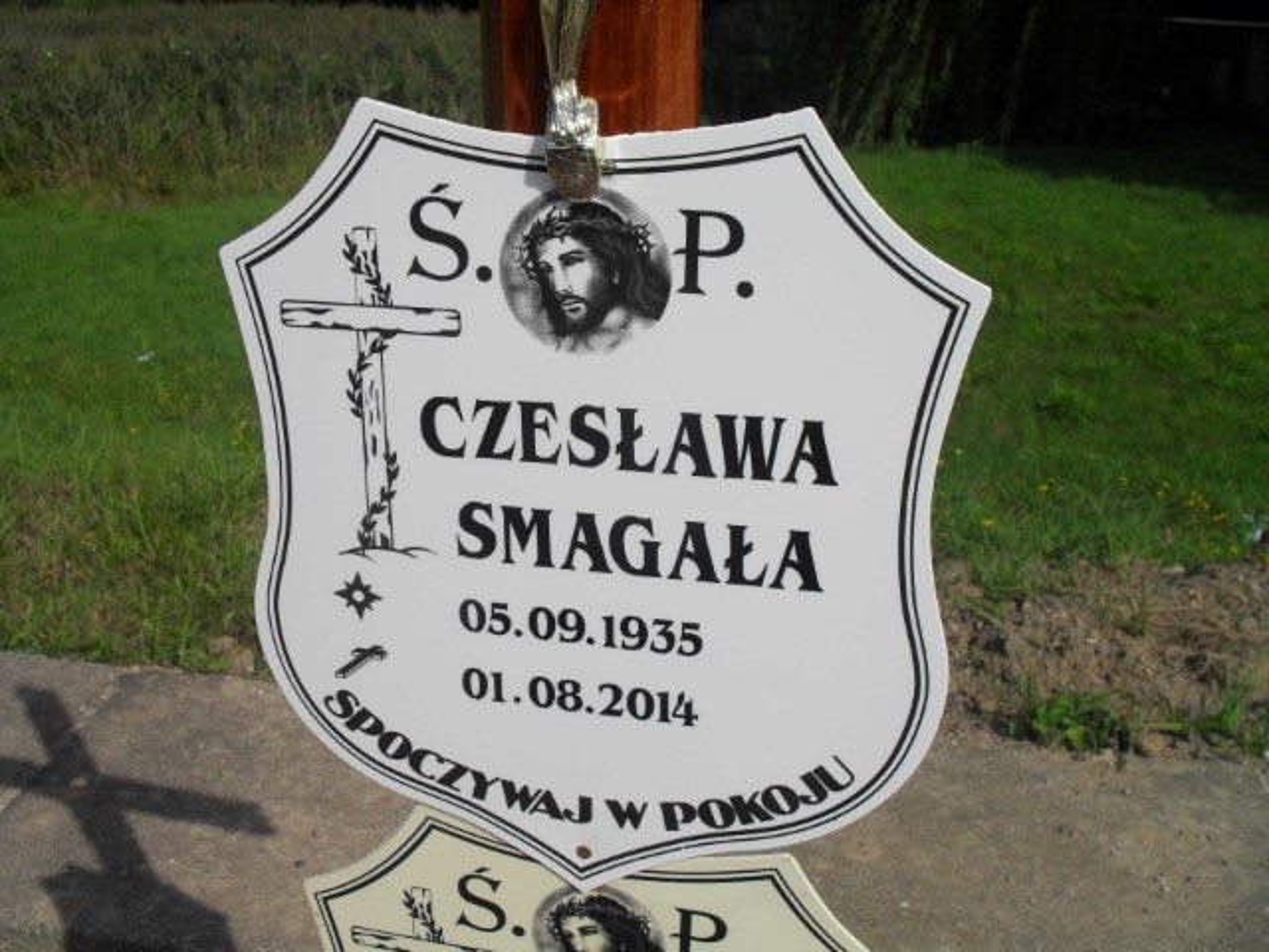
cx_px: 634
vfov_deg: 40.7
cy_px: 476
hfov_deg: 52.6
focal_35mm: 35
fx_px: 1283
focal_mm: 6.3
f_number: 8.4
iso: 100
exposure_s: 1/500
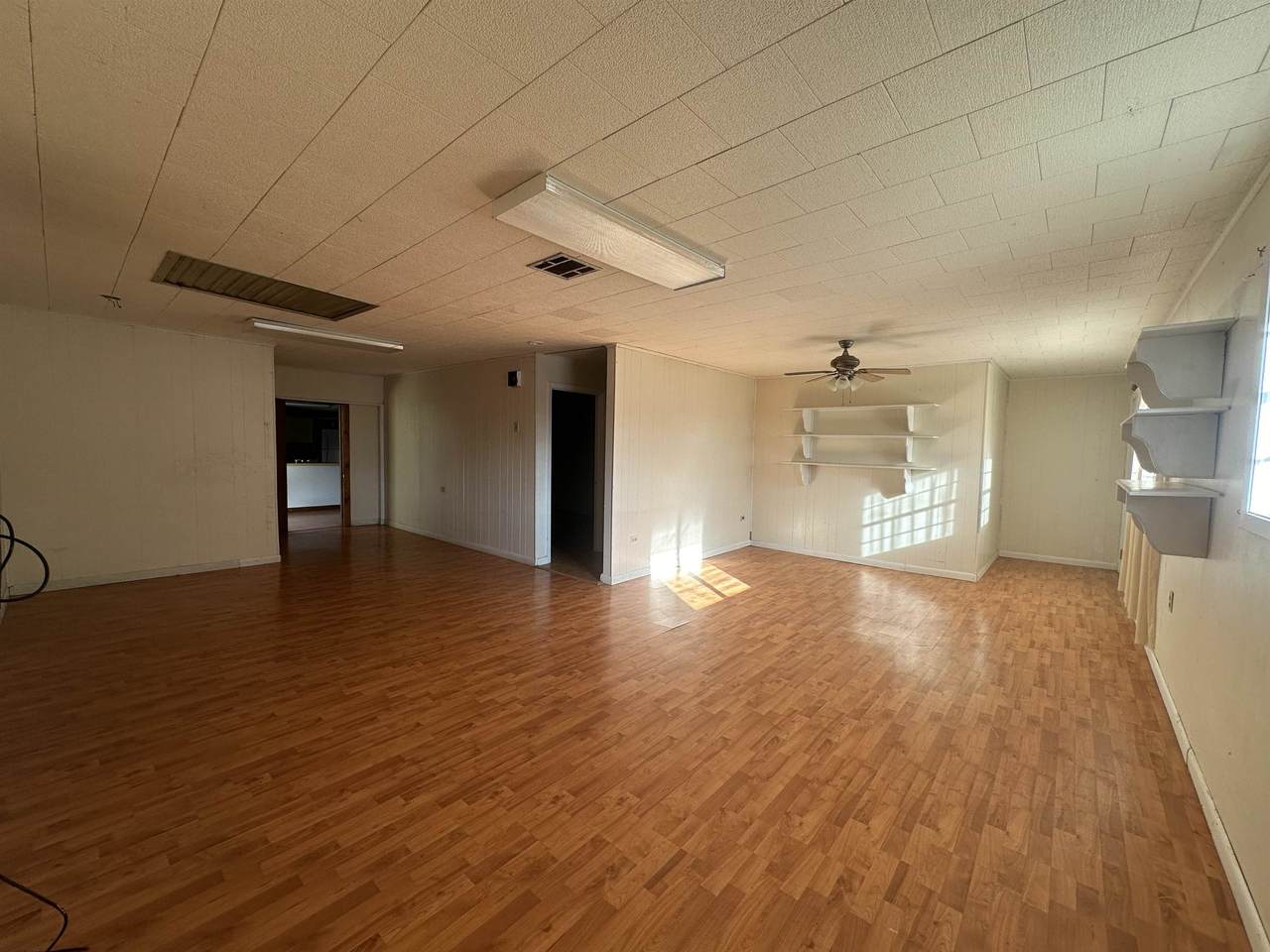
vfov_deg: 85.7
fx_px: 514
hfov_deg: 102.1
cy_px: 476
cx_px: 635
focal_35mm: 14
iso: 50
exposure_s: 1/99
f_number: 2.2
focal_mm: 2.22
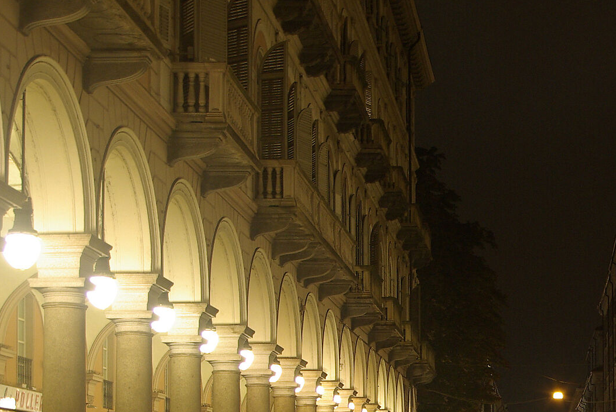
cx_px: 537
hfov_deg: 22.2
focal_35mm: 90
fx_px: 1539
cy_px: 459
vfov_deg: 14.9
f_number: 4.5
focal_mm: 26.25
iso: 200
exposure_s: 1/4
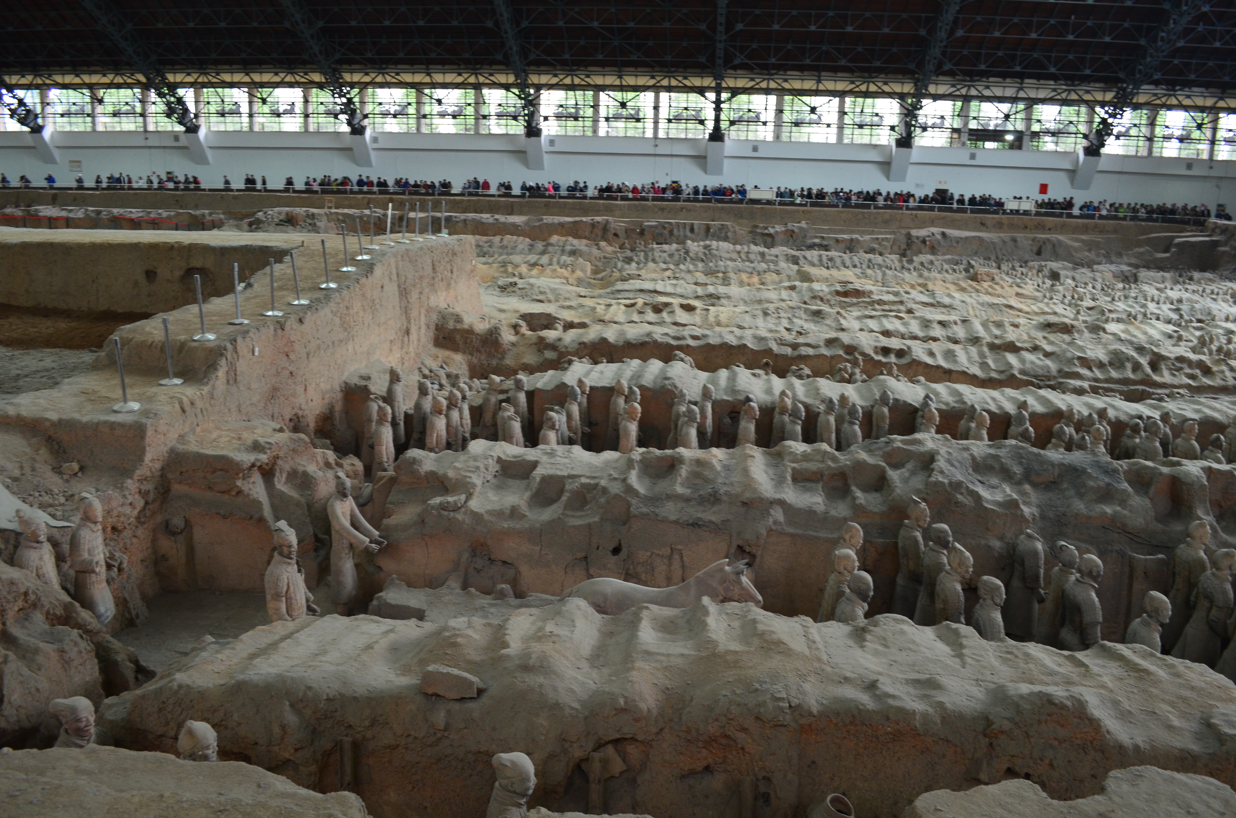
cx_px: 618
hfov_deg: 67.5
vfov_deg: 47.7
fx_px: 925
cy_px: 409
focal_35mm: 27
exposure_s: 1/13
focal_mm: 18
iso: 800
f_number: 6.3
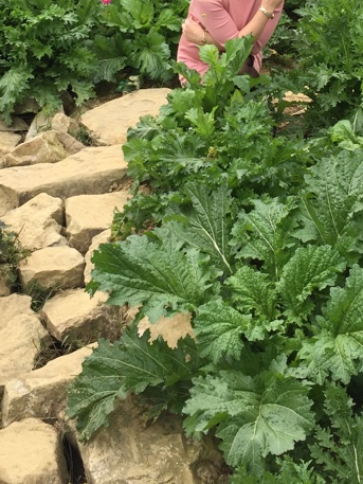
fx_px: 908
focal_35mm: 65
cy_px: 37
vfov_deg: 28.5
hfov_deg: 22.6
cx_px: 221
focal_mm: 4.15
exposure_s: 1/319
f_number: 2.2
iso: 32
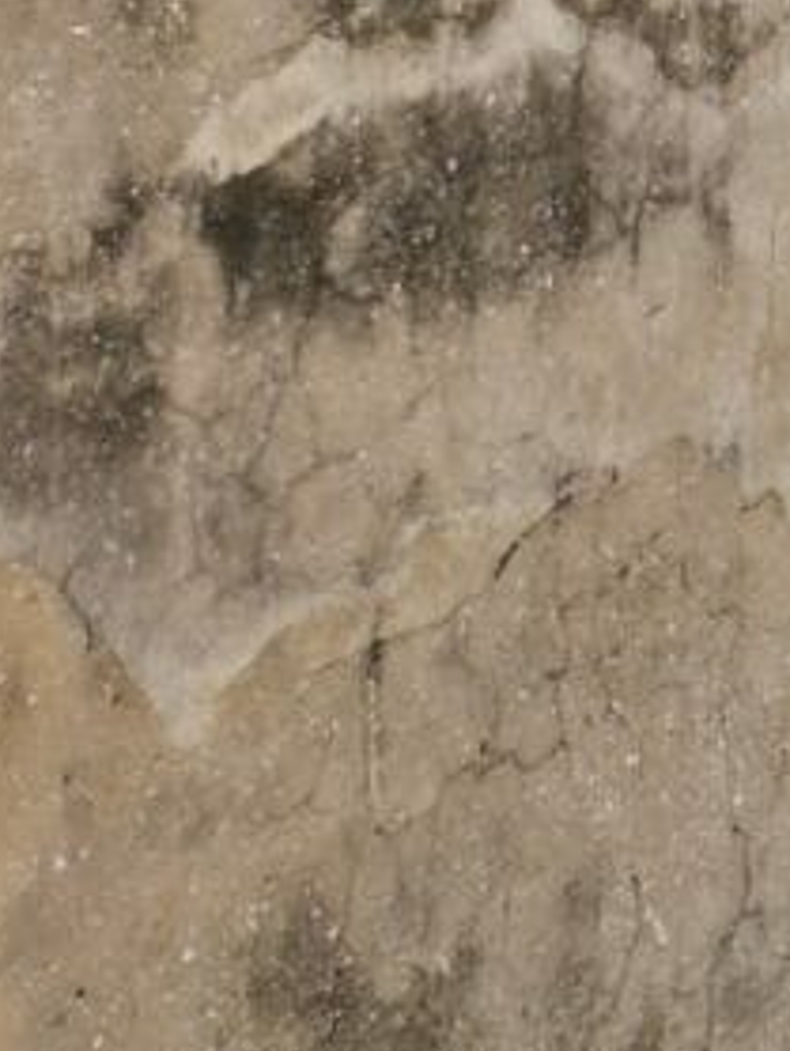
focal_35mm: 103
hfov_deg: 14.1
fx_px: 3129
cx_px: 824
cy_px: -376
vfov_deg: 17.7
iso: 200
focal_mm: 14
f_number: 6.3
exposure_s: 1/400
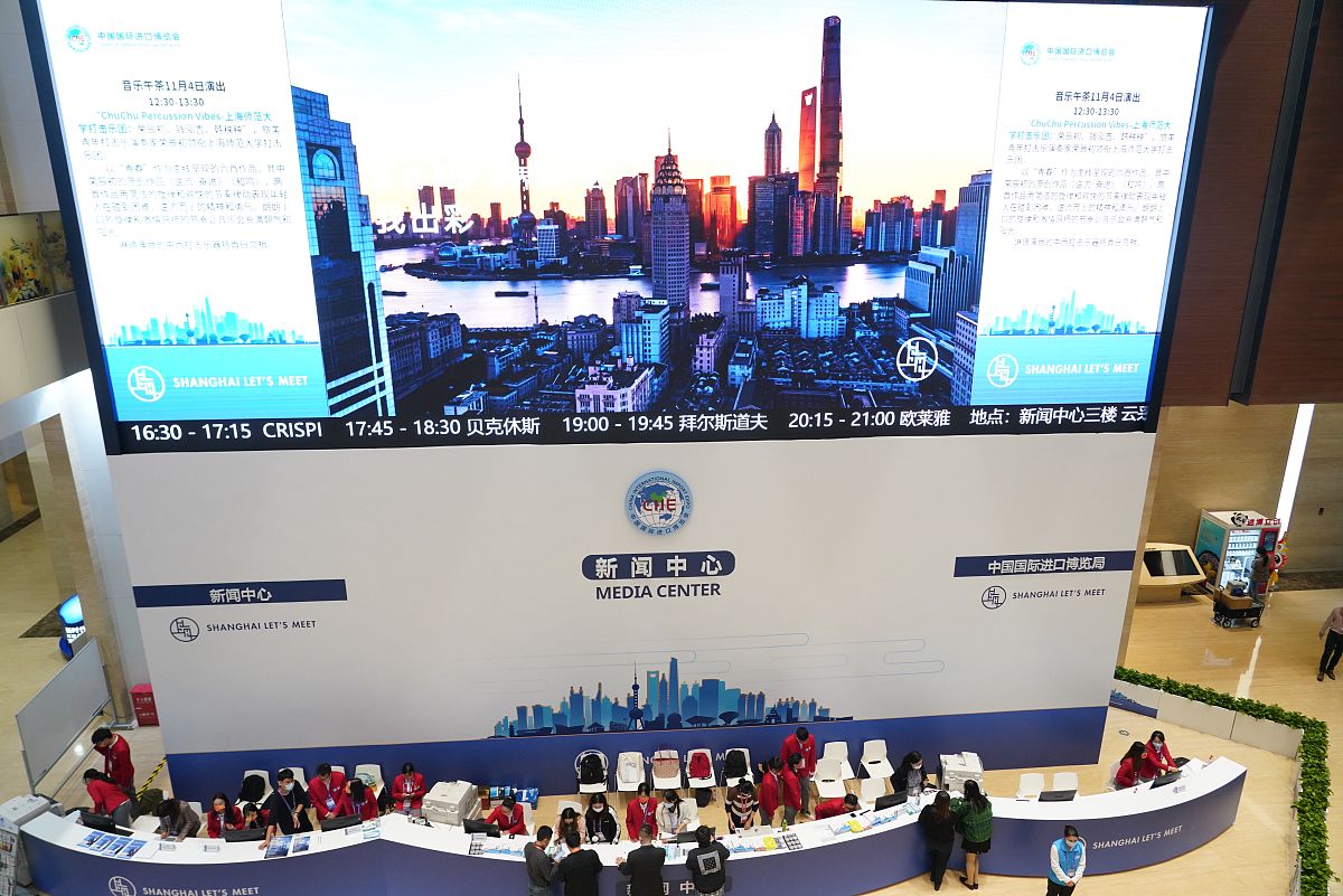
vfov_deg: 53.2
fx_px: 896
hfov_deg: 73.7
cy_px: 448
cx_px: 672
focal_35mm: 24
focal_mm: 24
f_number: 5.6
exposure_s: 1/125
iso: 2500
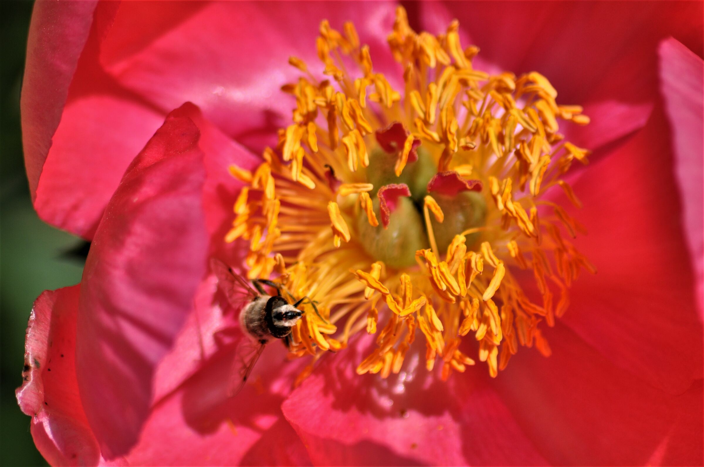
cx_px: 352
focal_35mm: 450
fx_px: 8789
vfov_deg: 3.0
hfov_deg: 4.6
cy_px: 234
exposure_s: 1/2000
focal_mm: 300
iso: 250
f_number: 5.6
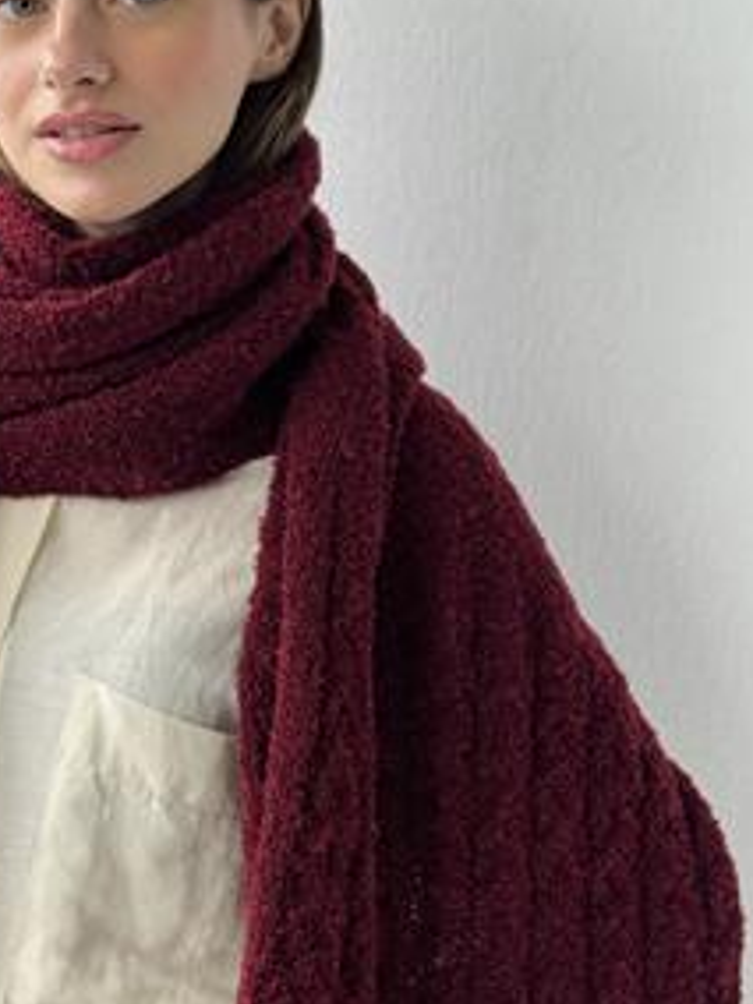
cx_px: 145
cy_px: 433
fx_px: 2610
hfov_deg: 16.3
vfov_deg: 21.8
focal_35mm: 90
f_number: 1.78
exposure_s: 1/161
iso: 64
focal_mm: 6.76
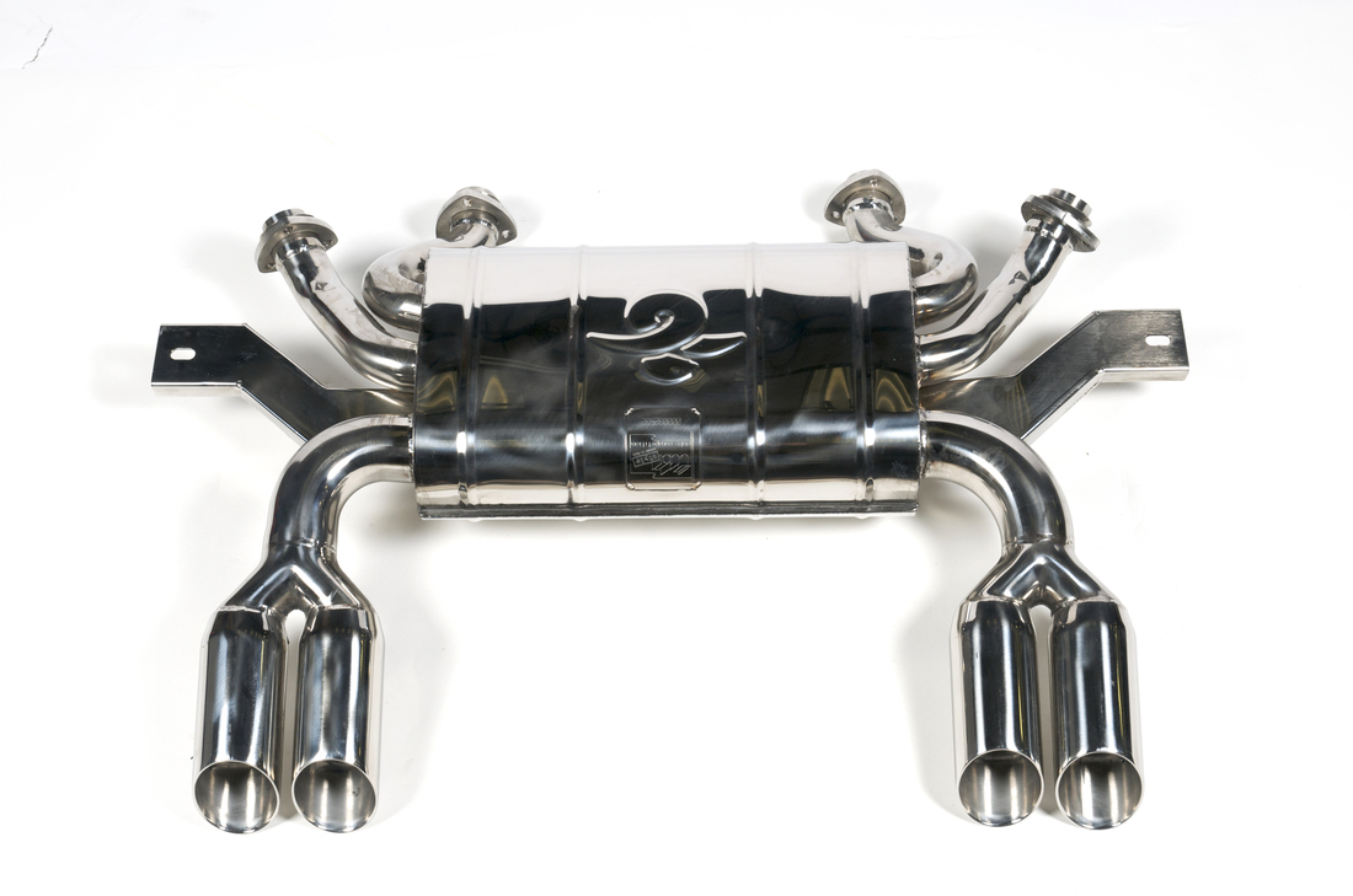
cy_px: 448
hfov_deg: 33.5
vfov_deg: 22.5
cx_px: 676
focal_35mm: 60
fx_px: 2251
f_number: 13
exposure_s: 1/160
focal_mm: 40
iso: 200
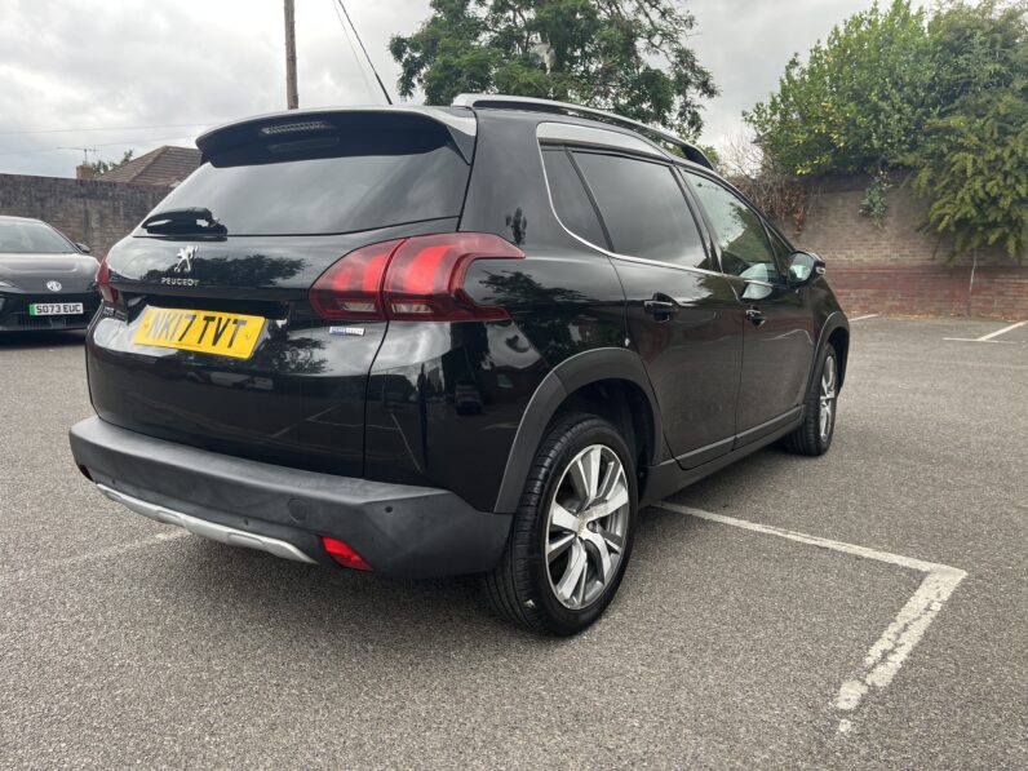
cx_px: 514
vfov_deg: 53.1
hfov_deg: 67.3
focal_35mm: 26
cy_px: 386
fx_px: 772
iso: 50
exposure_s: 1/406
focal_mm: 5.1
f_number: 1.6
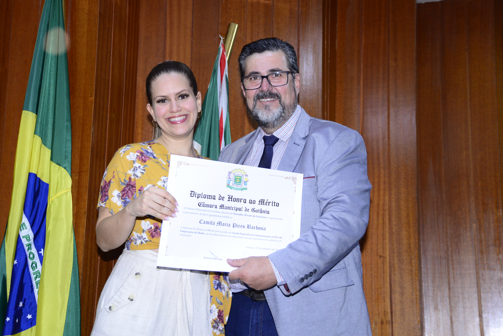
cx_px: 252
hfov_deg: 34.5
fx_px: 811
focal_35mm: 58
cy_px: 168
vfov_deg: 23.4
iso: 2000
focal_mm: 58
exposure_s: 1/125
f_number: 5
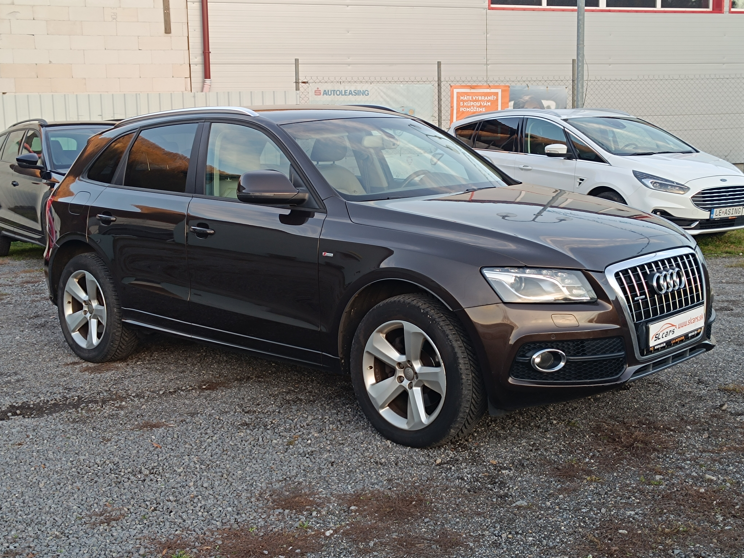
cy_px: 279
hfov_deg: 71.6
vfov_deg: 56.8
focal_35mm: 24
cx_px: 372
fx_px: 516
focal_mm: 5.59
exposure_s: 1/102
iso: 61
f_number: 1.88
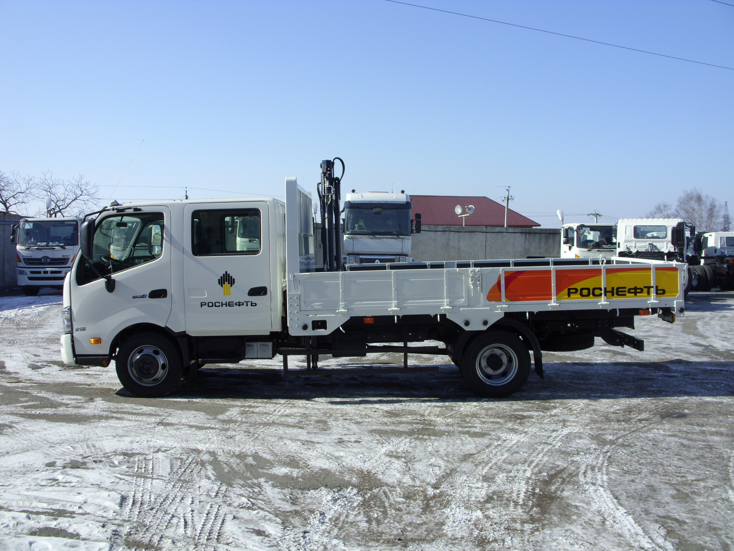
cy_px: 276
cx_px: 367
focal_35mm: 38
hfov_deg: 49.0
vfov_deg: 37.7
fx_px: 806
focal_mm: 6.3
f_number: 4.9
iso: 50
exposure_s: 1/438
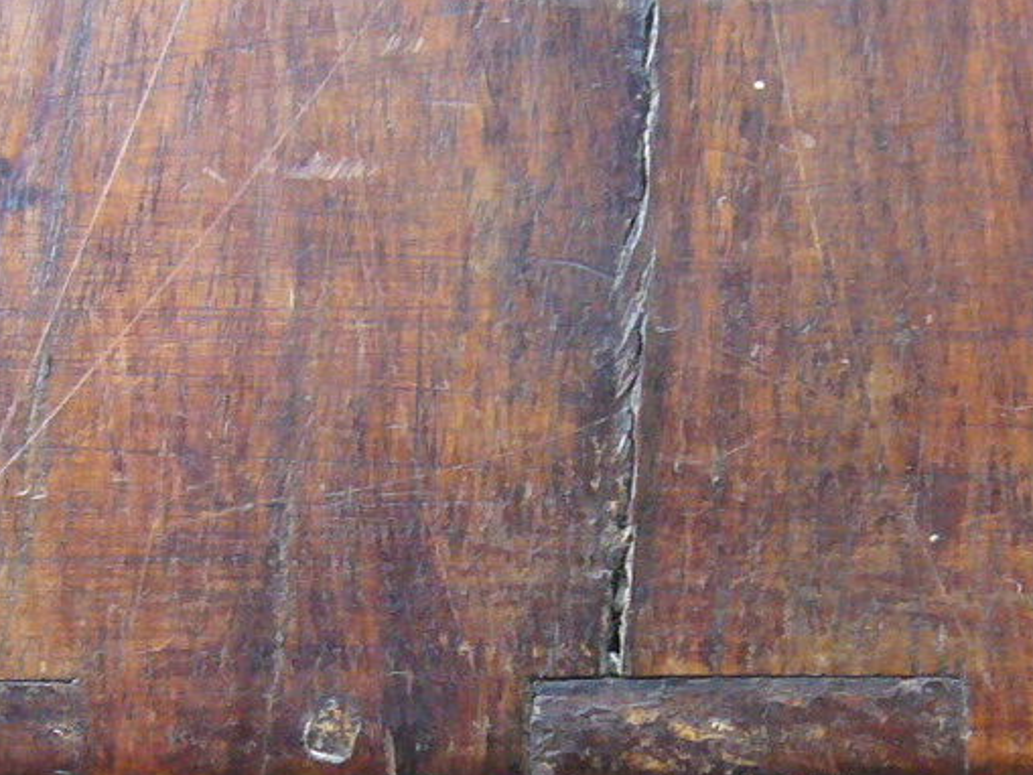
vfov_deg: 13.3
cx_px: 643
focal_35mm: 110
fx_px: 3283
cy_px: 801
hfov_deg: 17.9
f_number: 2.8
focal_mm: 5.8
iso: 200
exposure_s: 1/10
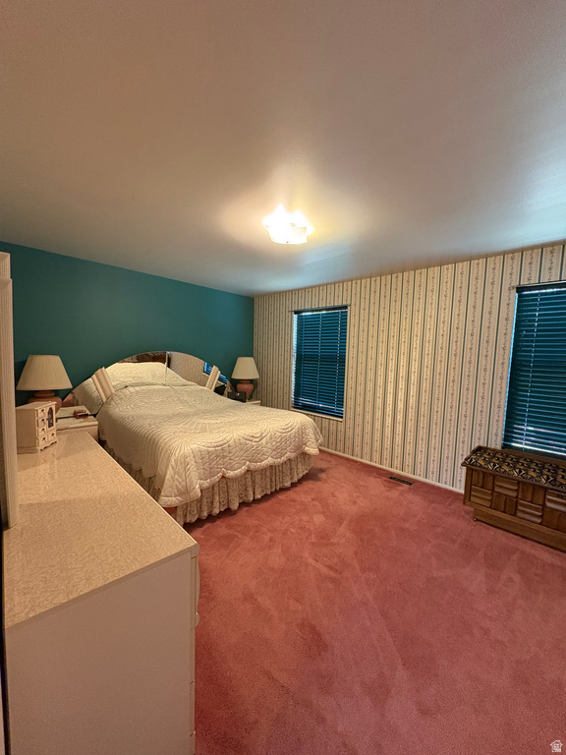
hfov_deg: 85.7
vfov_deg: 102.1
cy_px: 378
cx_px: 283
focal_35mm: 14
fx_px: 305
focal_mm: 2.22
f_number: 2.2
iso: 500
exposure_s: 1/60
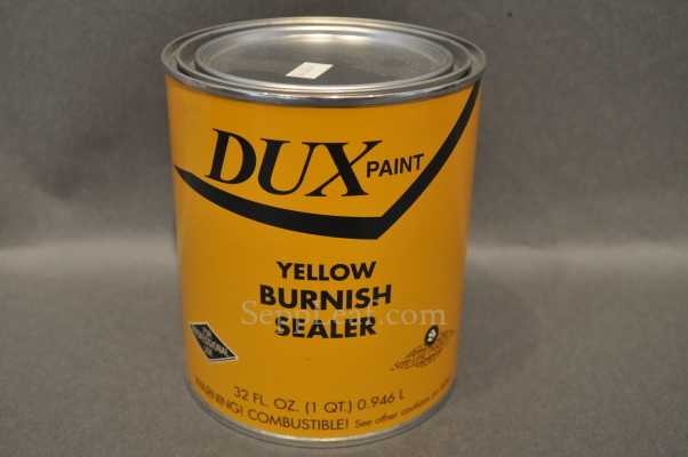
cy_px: 228
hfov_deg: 43.6
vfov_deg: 29.8
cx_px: 344
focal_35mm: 45
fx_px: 859
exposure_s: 1/60
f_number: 5.6
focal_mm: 30
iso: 720
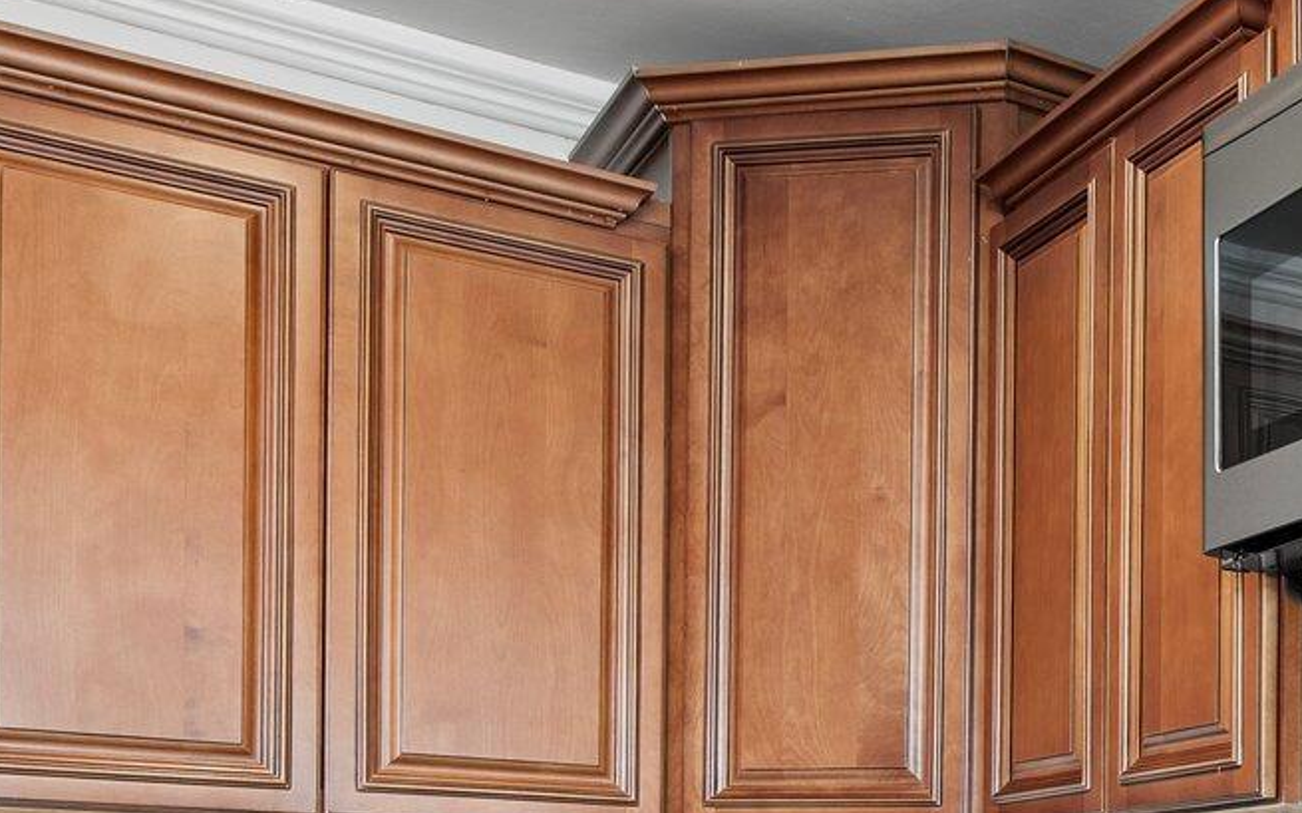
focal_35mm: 51
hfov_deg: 35.1
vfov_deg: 23.3
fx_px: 1809
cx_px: 1356
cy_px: 965
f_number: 4
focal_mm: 16
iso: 250
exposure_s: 1/2
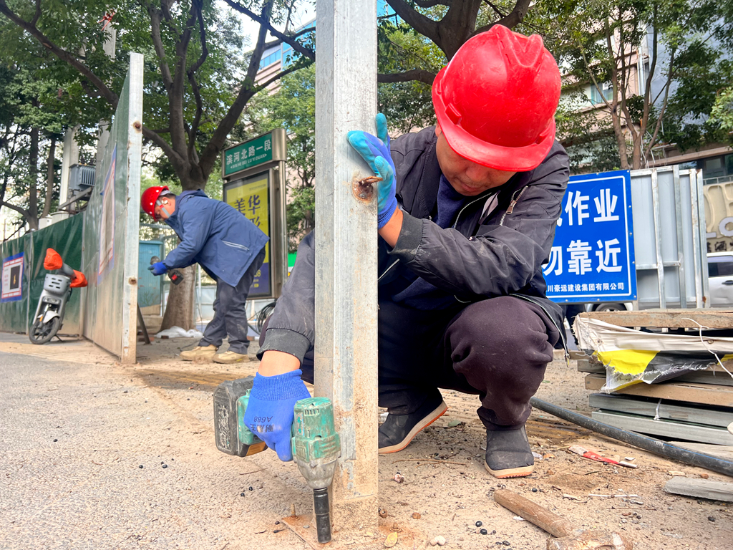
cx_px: 366
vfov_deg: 53.1
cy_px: 275
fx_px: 551
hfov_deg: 67.3
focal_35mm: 26
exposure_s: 1/200
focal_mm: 5.7
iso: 40
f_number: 1.5
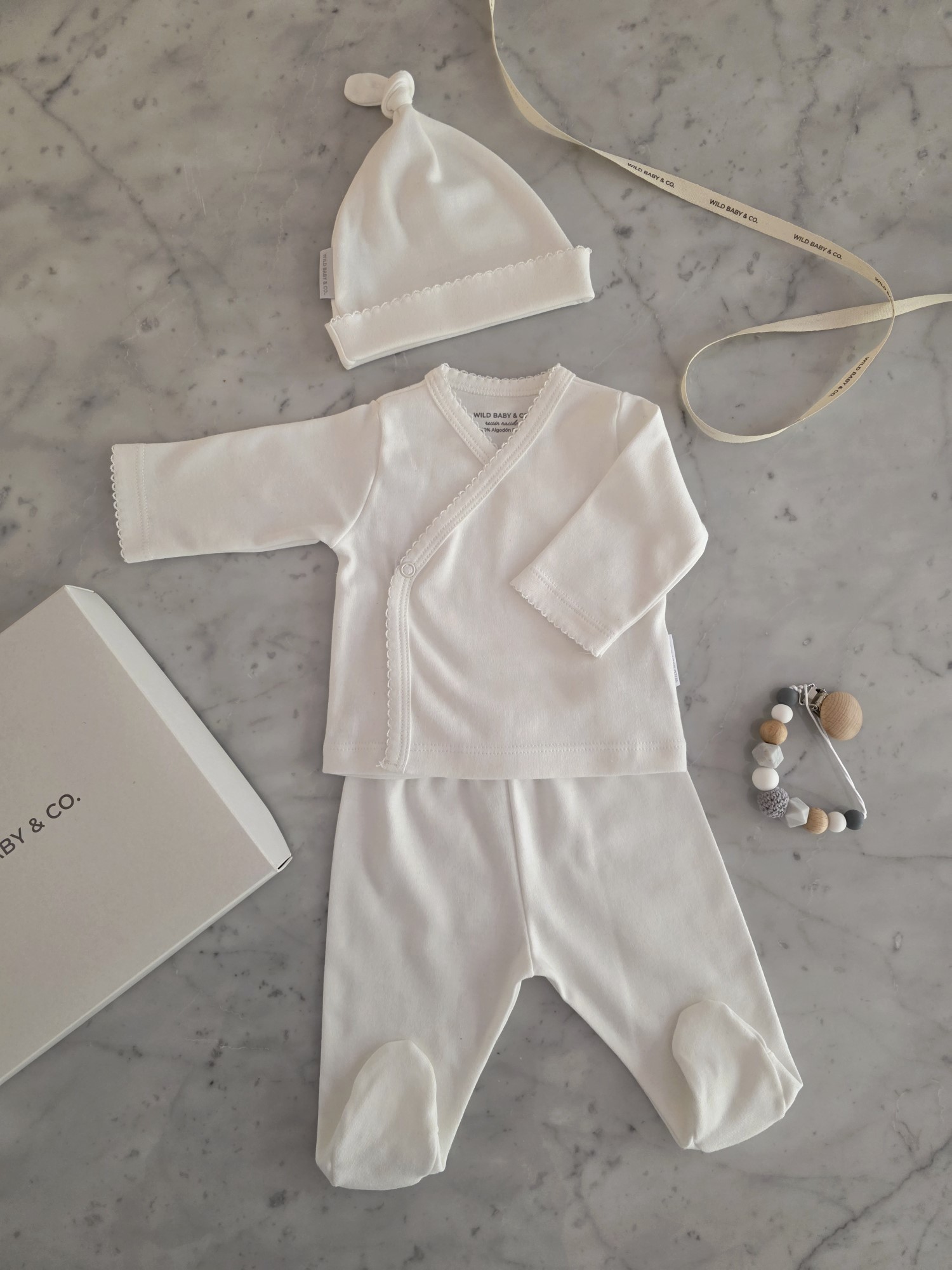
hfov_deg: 58.9
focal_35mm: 23
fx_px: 843
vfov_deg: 73.9
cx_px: 476
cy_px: 635
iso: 320
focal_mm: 6.3
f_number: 1.7
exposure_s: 1/101
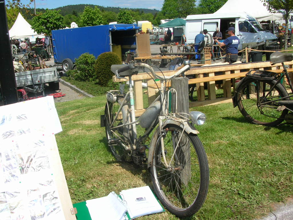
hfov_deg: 50.1
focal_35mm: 37
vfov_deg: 38.7
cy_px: 110
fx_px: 313
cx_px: 146
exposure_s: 1/310
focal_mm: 6.2
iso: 50
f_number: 5.8
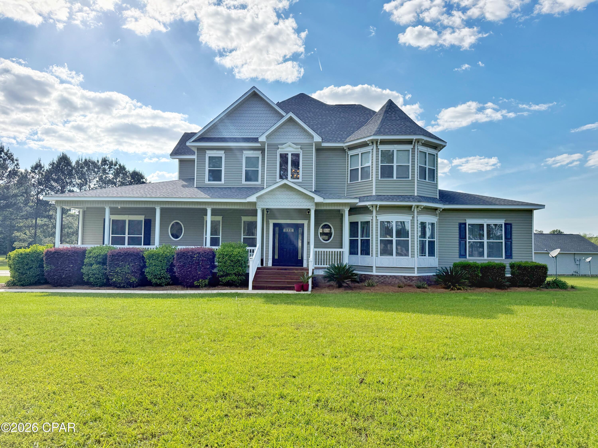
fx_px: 415
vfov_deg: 56.8
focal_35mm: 24
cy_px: 224
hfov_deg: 71.6
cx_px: 299
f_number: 1.78
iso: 100
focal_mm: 6.76
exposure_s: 1/6173
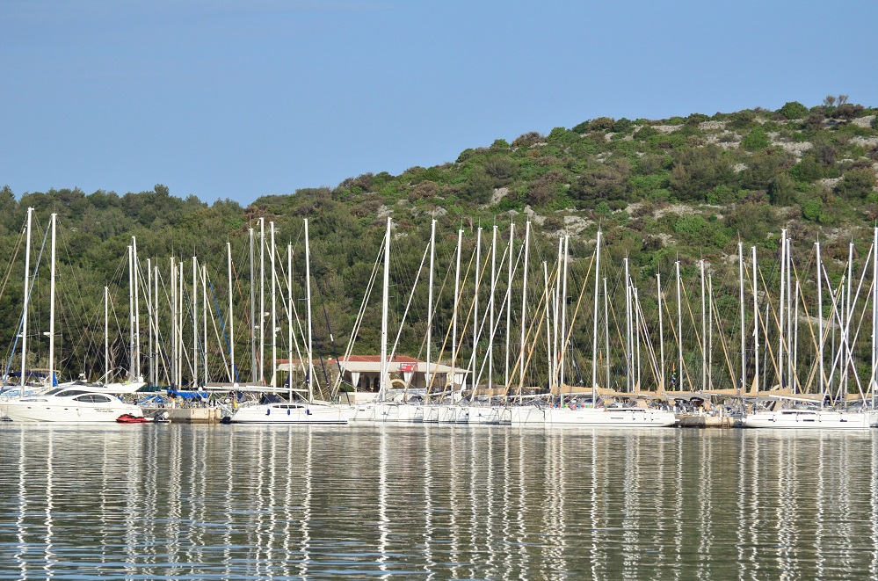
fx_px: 4015
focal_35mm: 165
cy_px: 290
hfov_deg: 12.5
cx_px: 439
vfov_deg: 8.3
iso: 800
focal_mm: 110
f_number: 4.5
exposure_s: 1/6400
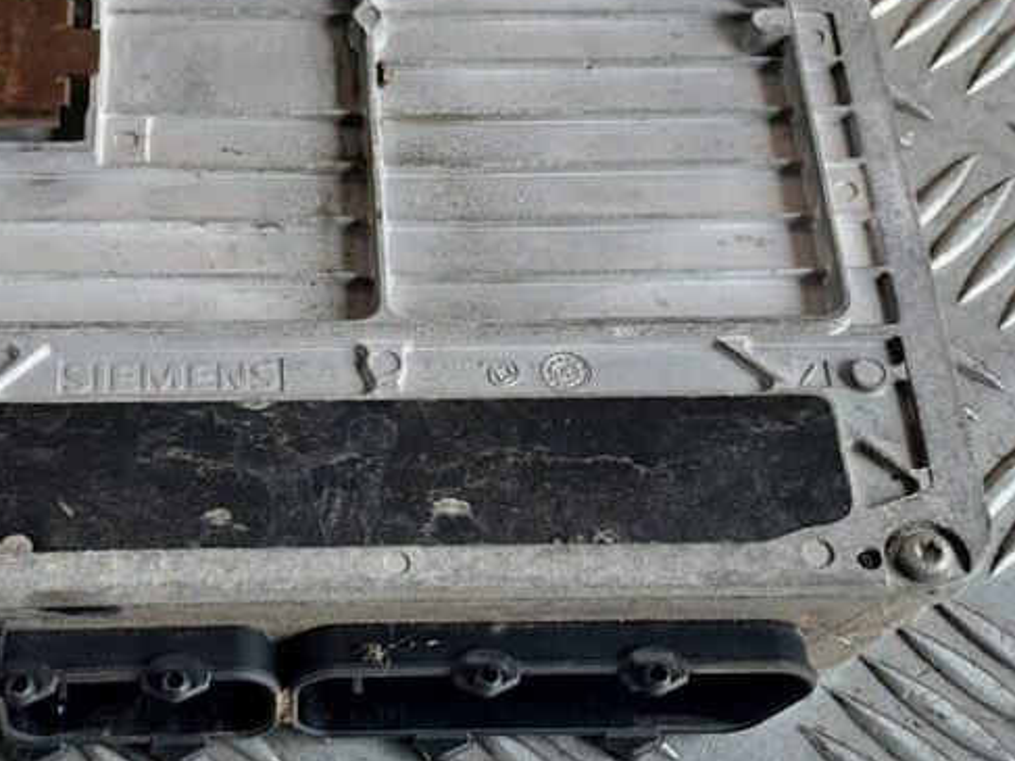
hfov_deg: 28.0
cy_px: 396
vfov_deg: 21.3
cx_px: 325
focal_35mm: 69
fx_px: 2023
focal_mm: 5.23
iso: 125
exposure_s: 1/50
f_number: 1.8
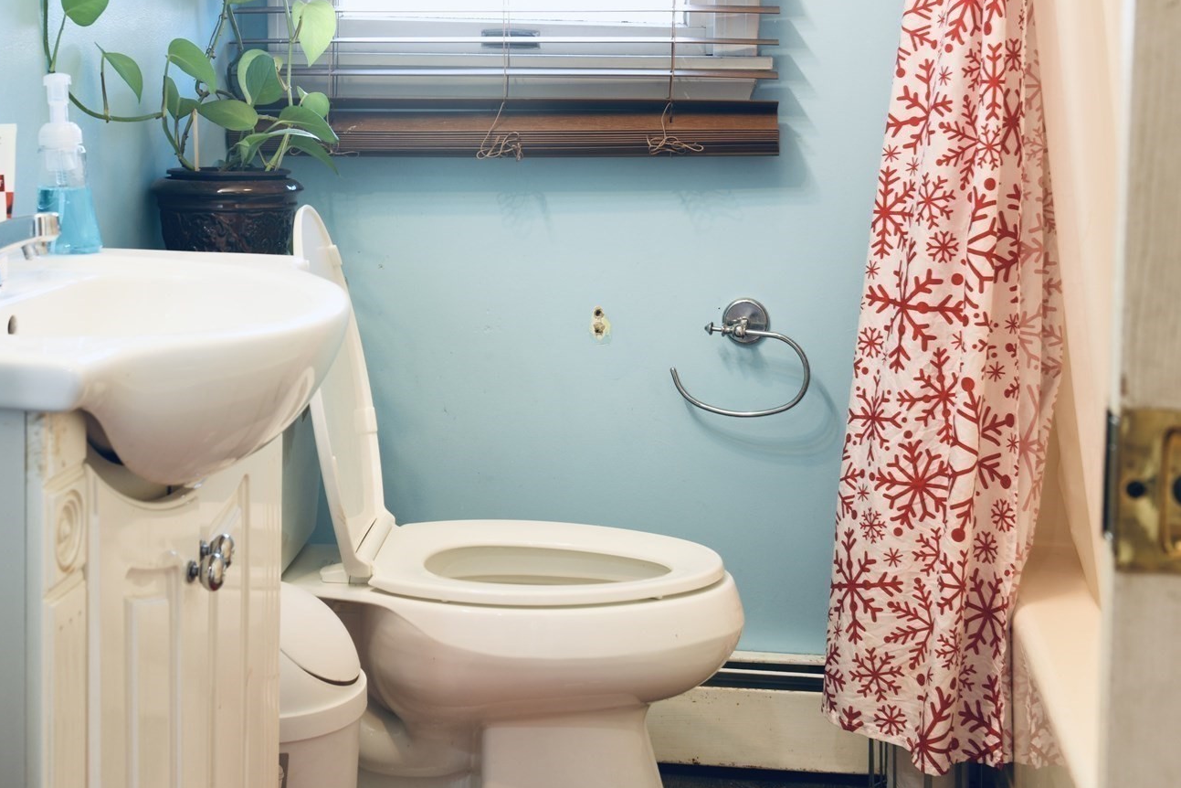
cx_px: 472
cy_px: 206
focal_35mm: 57
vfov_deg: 23.6
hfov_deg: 34.9
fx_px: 1870
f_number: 7.1
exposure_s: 1/3
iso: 125
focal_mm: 36
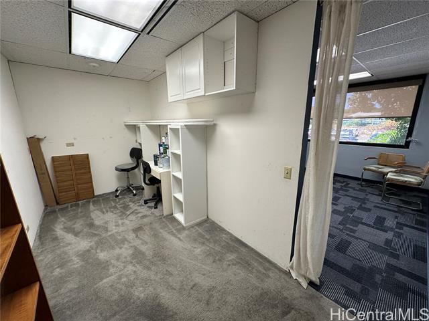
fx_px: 174
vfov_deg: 85.7
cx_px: 214
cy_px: 160
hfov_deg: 102.1
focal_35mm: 14
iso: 125
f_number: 2.2
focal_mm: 2.22
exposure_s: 1/120
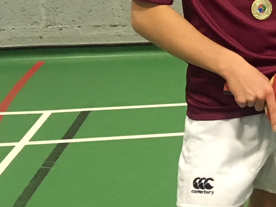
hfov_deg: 17.5
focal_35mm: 98
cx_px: 444
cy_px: -19
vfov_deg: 14.7
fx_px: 781
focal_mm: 4.15
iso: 200
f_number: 2.2
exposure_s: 1/25
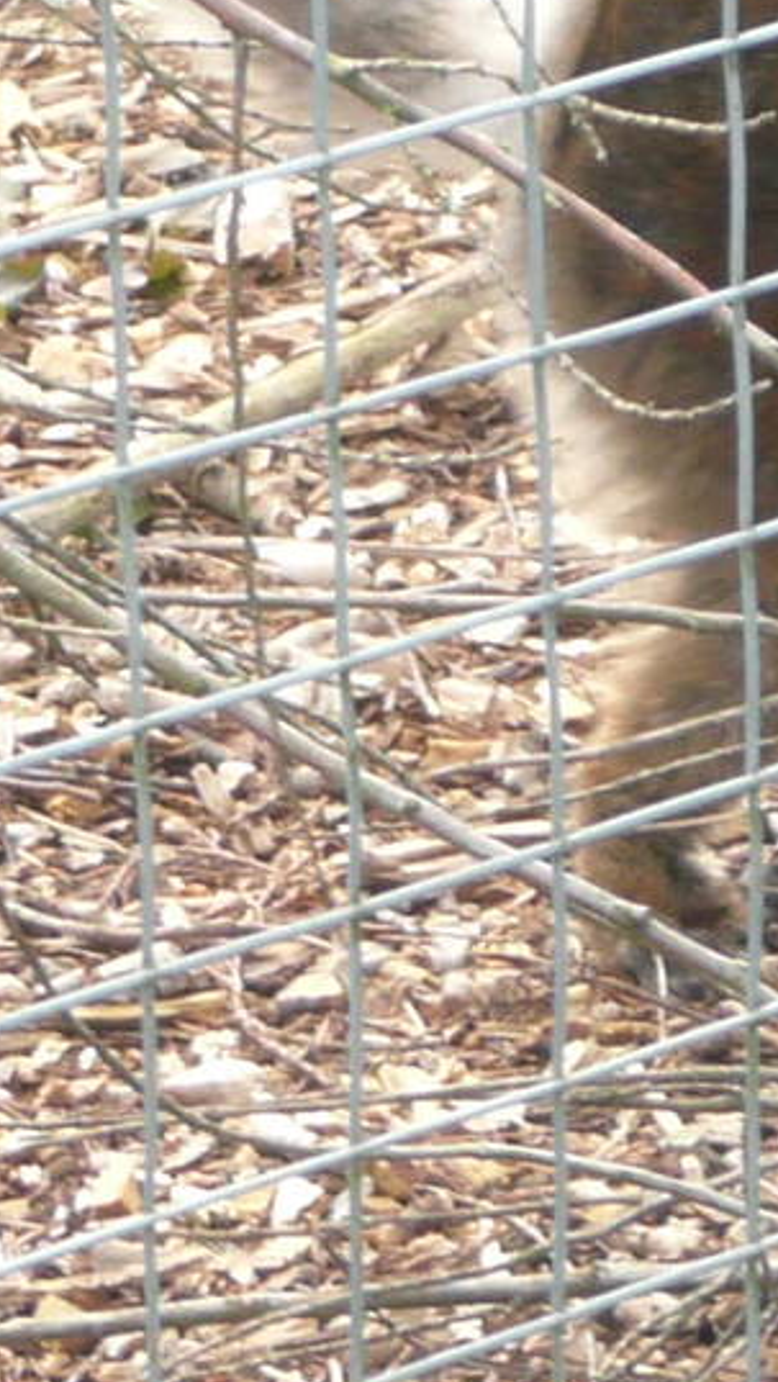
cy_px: 208
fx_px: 14839
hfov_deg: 3.0
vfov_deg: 5.3
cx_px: 349
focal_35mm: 405
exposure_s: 1/40
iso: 100
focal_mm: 13.7
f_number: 4.7
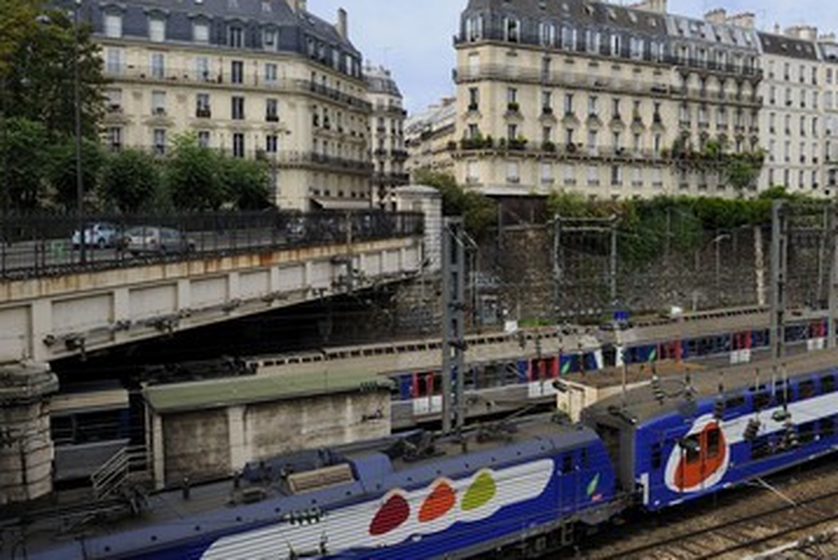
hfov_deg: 55.5
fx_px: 792
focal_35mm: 34
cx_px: 485
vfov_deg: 38.9
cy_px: 260
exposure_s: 1/200
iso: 200
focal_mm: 29
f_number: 10
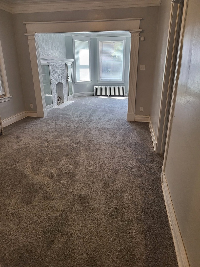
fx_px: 185
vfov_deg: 71.6
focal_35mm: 24
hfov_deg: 56.8
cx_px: 100
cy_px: 134
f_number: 1.8
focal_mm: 5
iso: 320
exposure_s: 1/120
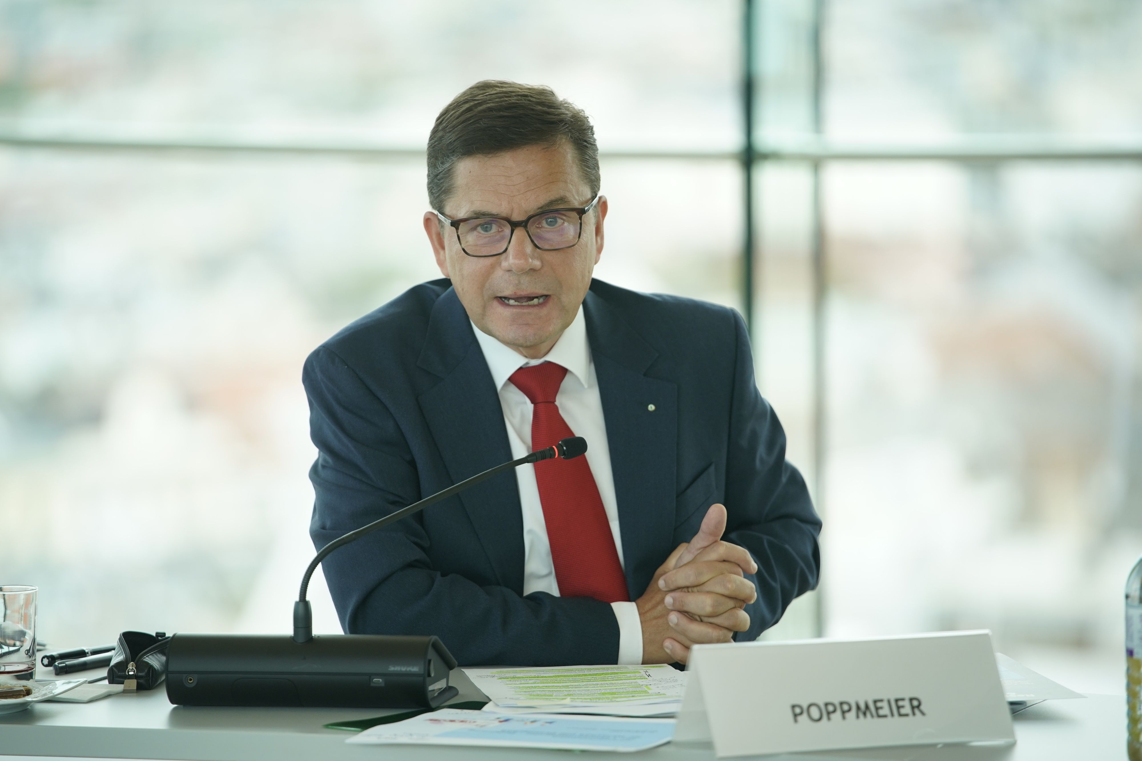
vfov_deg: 6.9
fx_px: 6344
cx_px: 571
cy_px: 380
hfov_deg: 10.3
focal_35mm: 200
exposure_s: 1/500
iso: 640
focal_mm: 200
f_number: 3.2
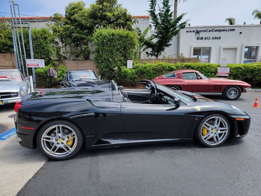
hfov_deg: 71.6
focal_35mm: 24
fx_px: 181
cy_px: 98
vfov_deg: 56.8
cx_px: 130
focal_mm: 6.7
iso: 16
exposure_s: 1/541
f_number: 1.8
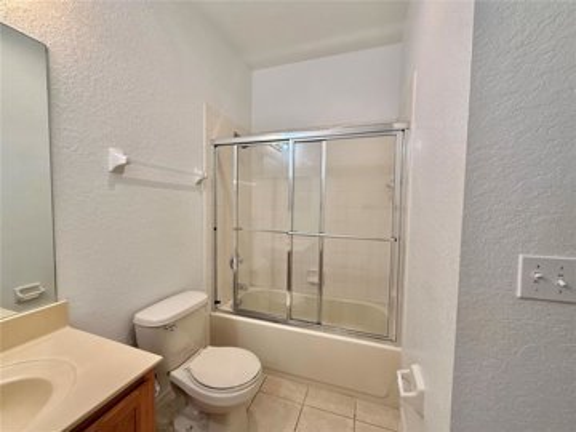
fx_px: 233
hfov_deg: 102.1
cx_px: 288
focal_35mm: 14
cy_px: 216
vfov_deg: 85.7
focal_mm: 2.22
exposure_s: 1/120
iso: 160
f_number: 2.2
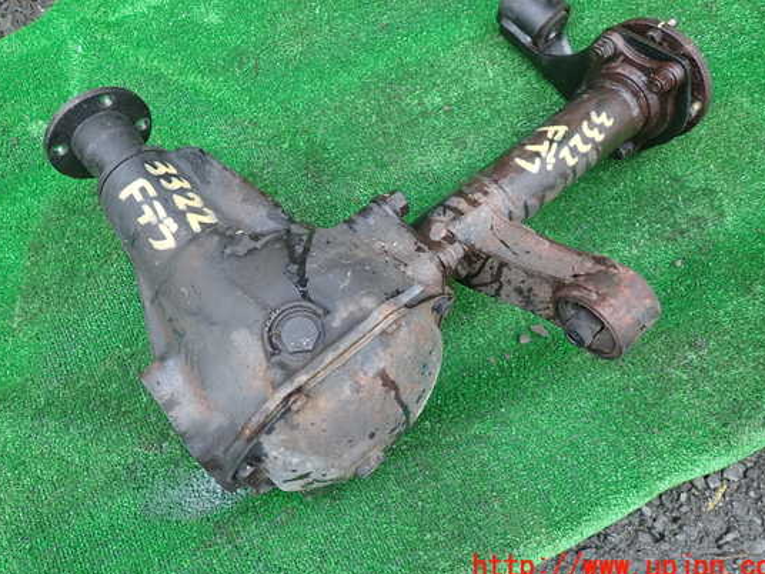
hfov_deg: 63.4
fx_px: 619
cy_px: 264
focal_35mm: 28
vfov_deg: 49.7
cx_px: 367
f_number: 2
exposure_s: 1/100
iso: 100
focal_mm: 4.5
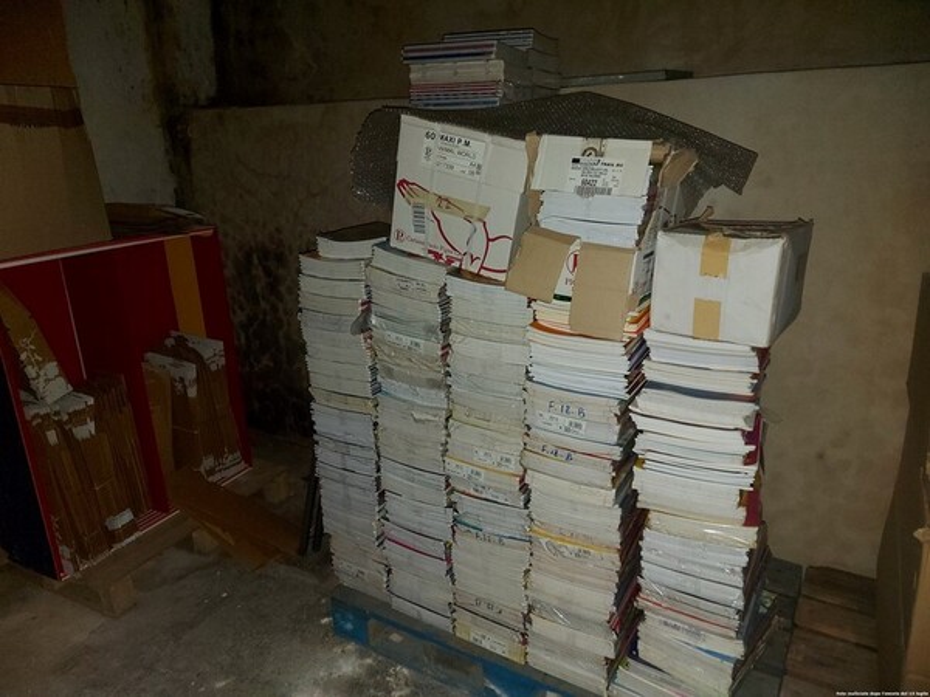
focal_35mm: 24
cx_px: 465
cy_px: 348
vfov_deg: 56.8
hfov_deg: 71.6
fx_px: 645
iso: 320
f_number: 1.8
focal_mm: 5.23
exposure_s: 1/25
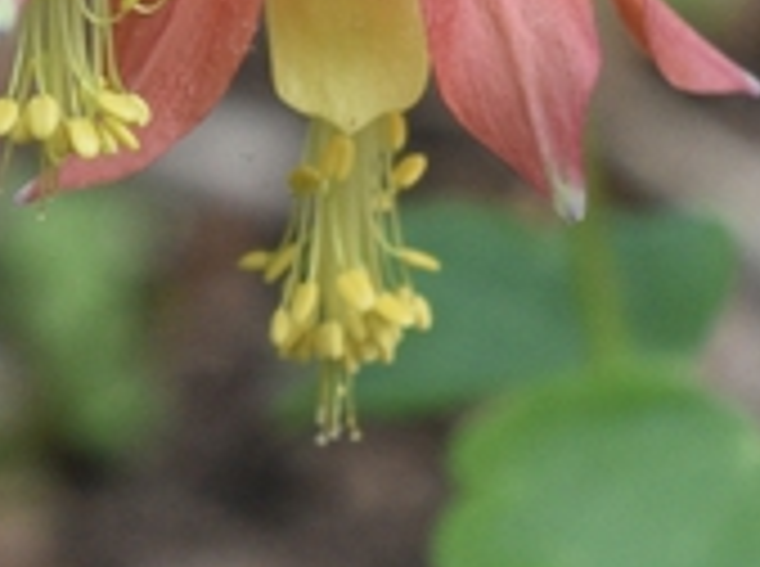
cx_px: 470
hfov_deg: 4.1
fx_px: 10558
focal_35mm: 482
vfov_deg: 3.1
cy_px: -387
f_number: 9
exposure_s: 1/100
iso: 900
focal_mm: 55
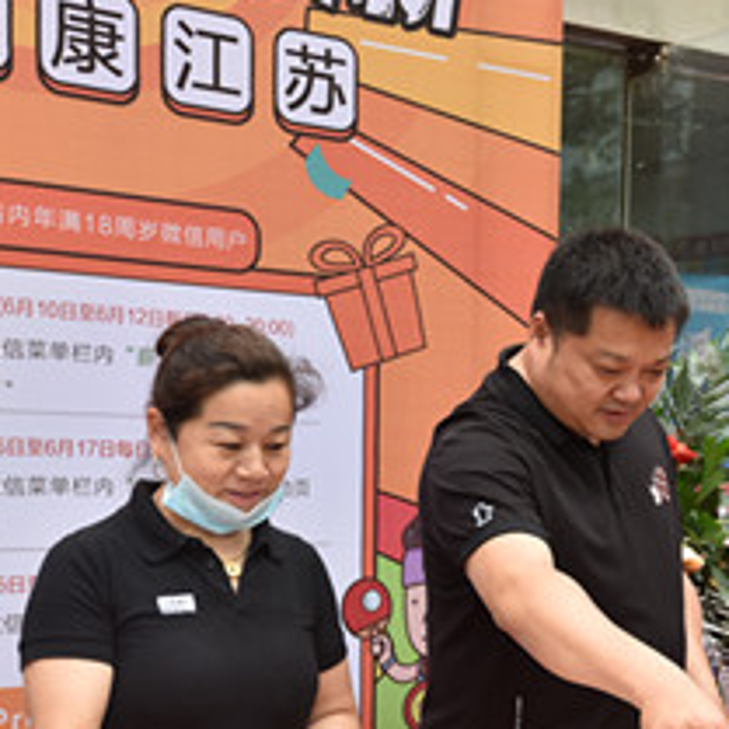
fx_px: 1692
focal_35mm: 71
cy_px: 542
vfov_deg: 24.1
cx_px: 635
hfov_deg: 23.8
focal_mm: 35
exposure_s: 1/125
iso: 400
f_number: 5.6
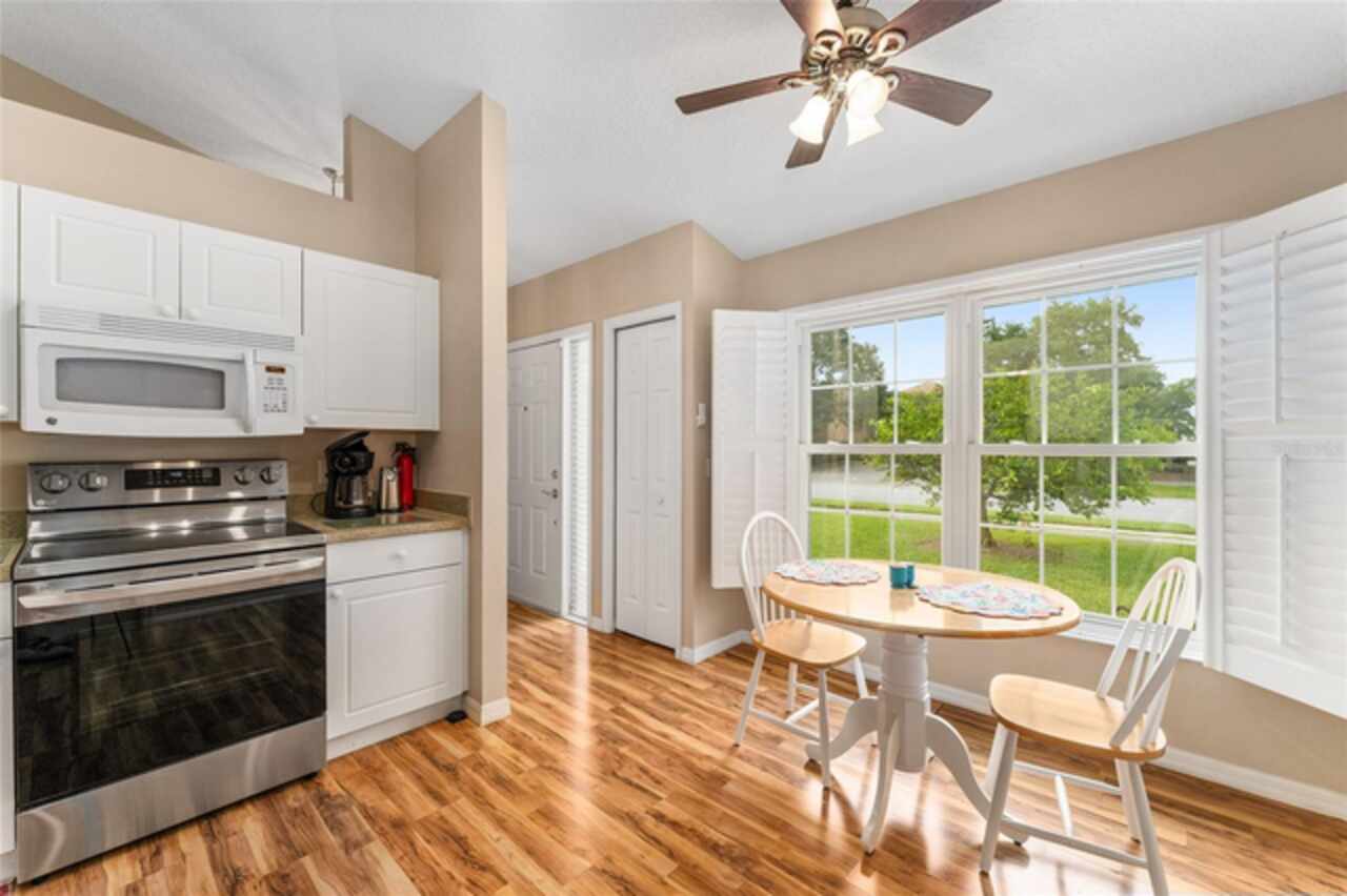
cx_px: 674
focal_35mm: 14
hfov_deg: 104.3
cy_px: 448
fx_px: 524
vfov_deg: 81.1
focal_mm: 14
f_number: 8
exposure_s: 1/25
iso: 320
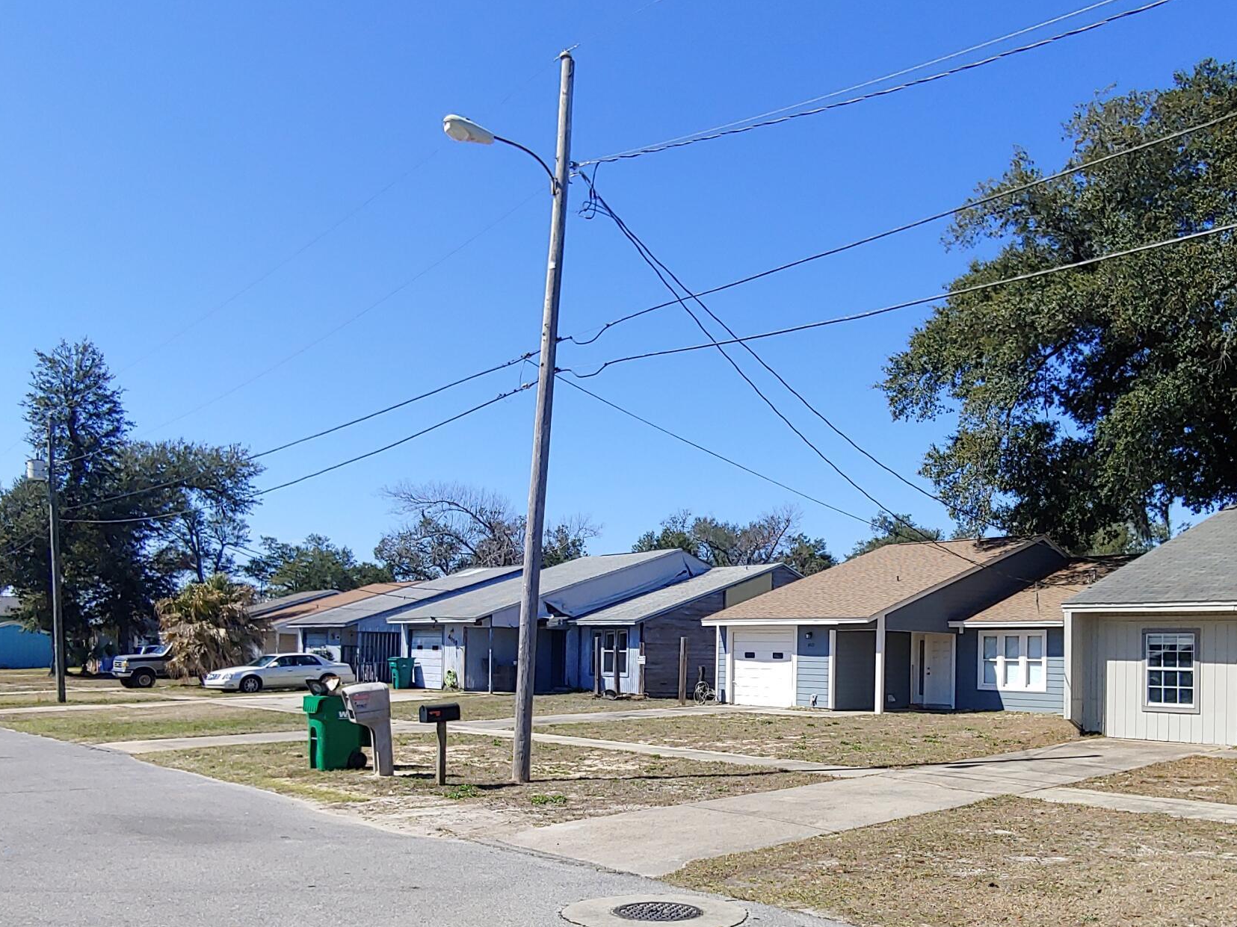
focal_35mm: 29
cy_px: 634
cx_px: 743
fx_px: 1036
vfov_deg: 47.3
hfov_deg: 61.1
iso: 50
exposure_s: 1/826
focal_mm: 2.18
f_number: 1.9
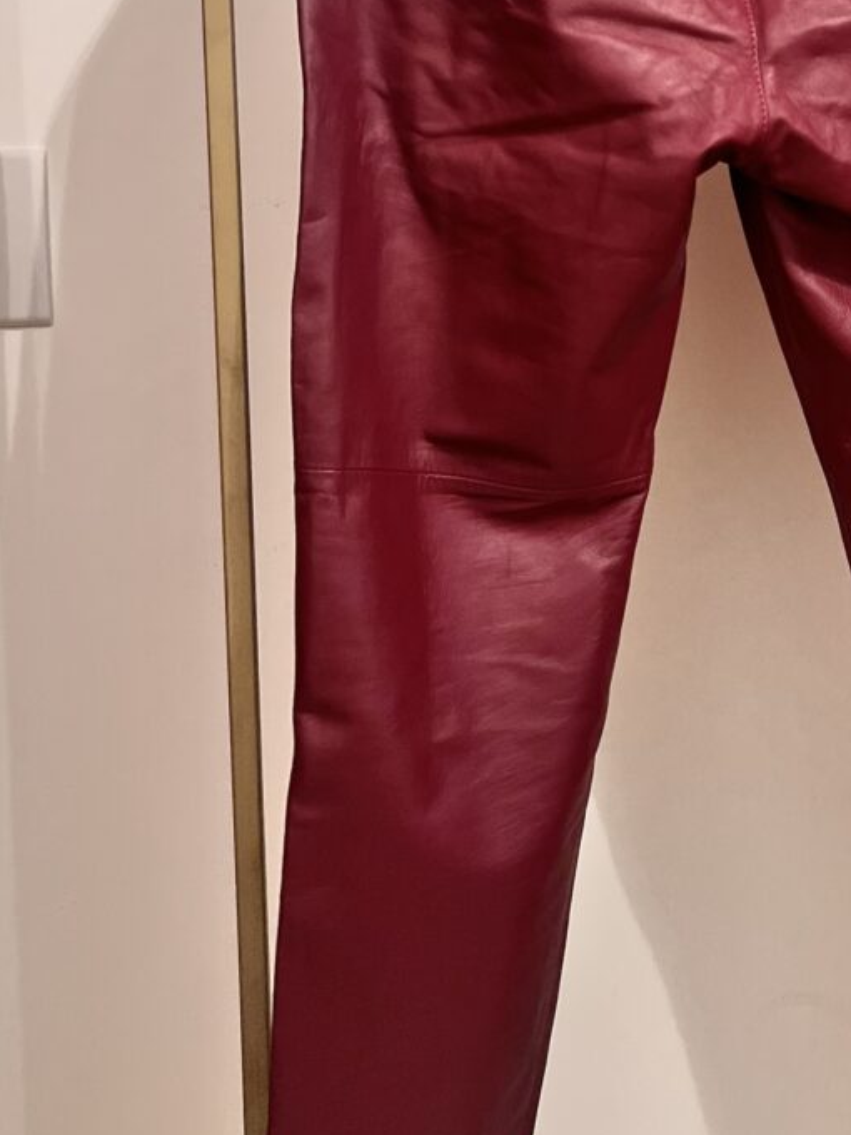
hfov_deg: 28.2
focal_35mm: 50
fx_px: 1639
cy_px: 271
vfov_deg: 37.2
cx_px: 734
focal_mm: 5.7
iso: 500
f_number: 1.5
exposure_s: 1/30
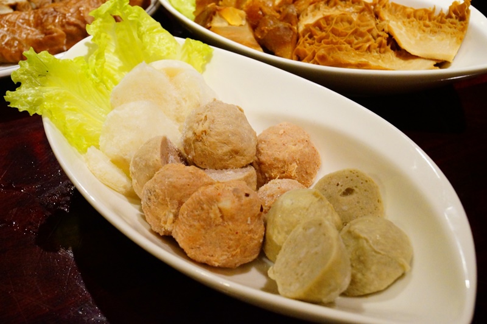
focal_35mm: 45
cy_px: 162
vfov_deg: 29.8
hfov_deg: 43.6
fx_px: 608
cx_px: 244
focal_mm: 30
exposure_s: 1/25
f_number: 9
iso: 3200
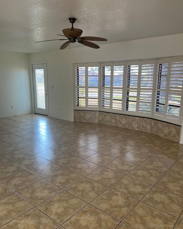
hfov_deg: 51.5
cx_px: 92
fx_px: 190
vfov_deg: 62.2
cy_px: 118
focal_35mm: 28
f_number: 1.5
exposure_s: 1/120
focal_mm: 5.7
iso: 64
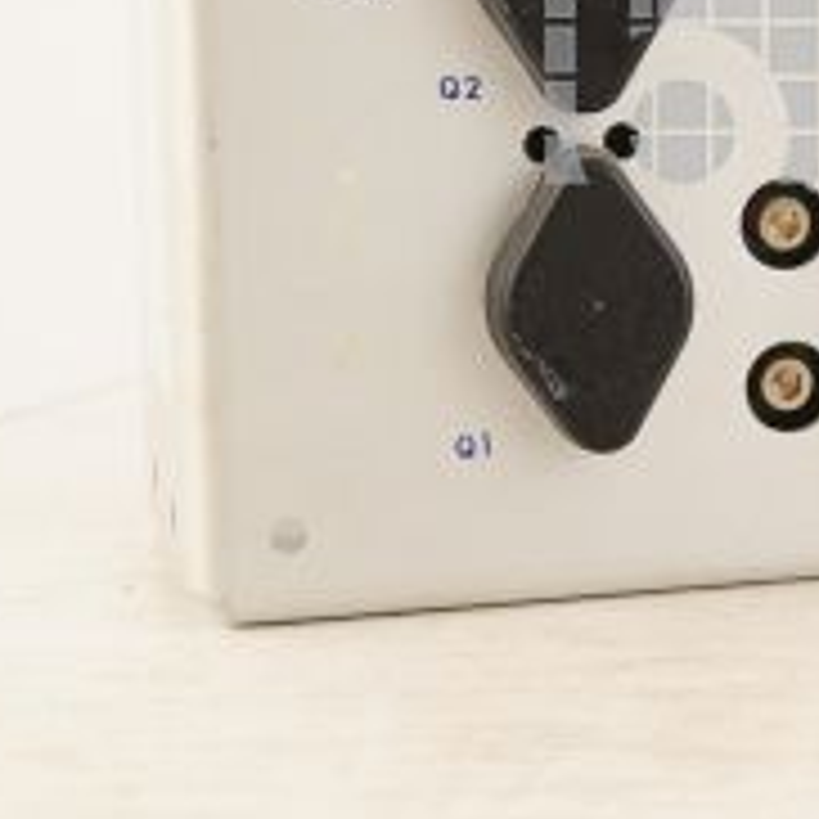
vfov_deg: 12.4
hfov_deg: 12.2
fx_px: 3747
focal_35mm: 140
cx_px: 994
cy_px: 79
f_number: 11
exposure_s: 1/125
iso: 1600
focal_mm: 50
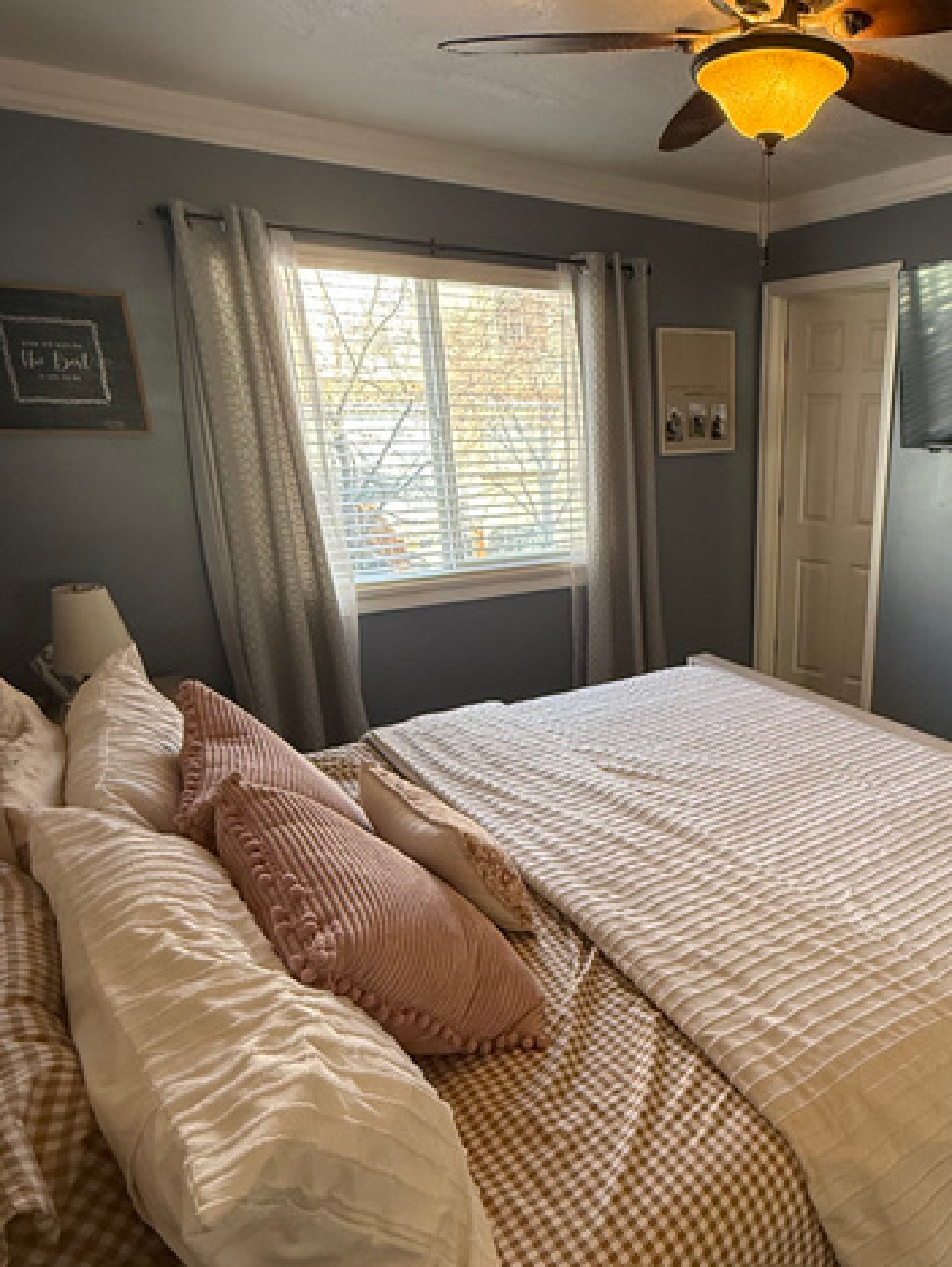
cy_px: 727
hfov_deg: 56.1
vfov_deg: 73.4
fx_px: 842
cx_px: 711
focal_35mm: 23
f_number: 2.2
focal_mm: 2.22
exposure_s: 1/99
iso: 250
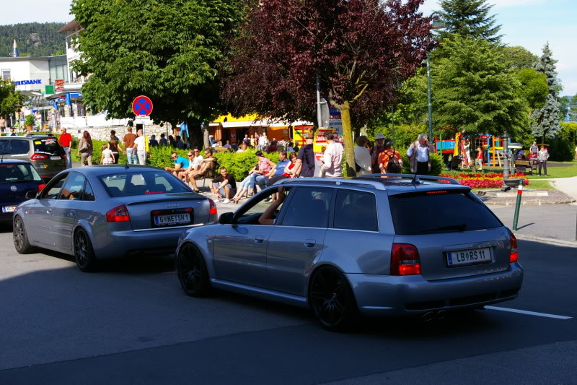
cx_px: 288
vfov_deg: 22.6
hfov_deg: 33.4
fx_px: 961
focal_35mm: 60
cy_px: 192
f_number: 8
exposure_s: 1/250
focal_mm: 40
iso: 200
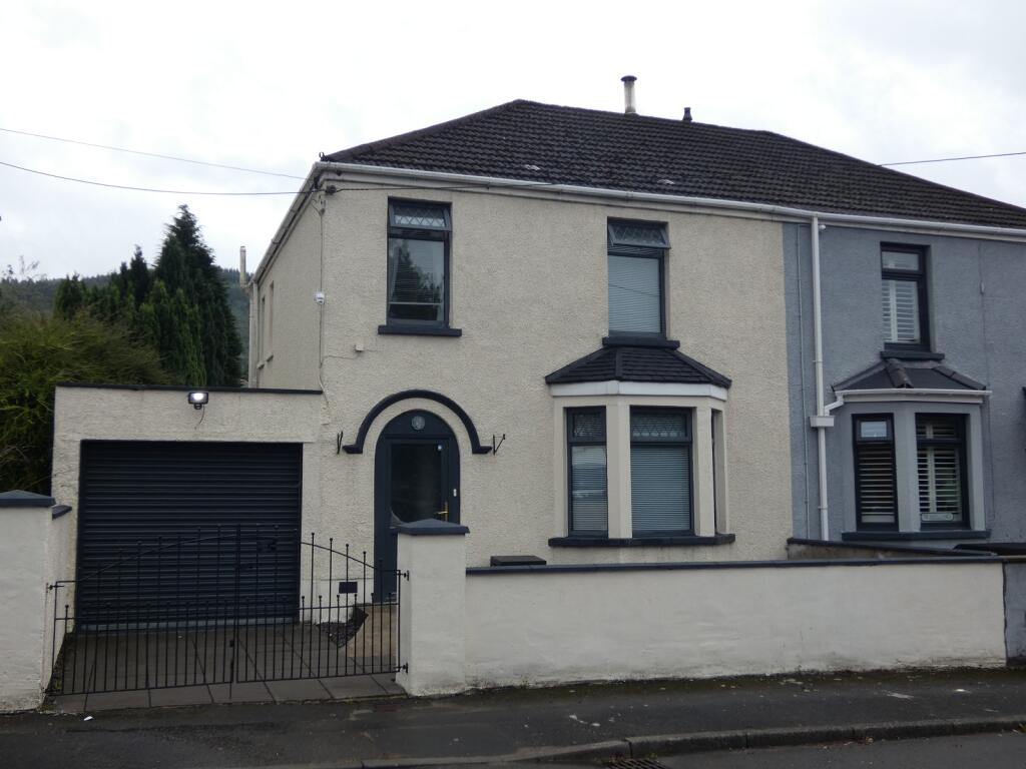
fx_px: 1037
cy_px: 384
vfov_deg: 40.7
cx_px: 513
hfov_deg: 52.6
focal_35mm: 35
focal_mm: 6.2
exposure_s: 1/320
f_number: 3.4
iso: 80
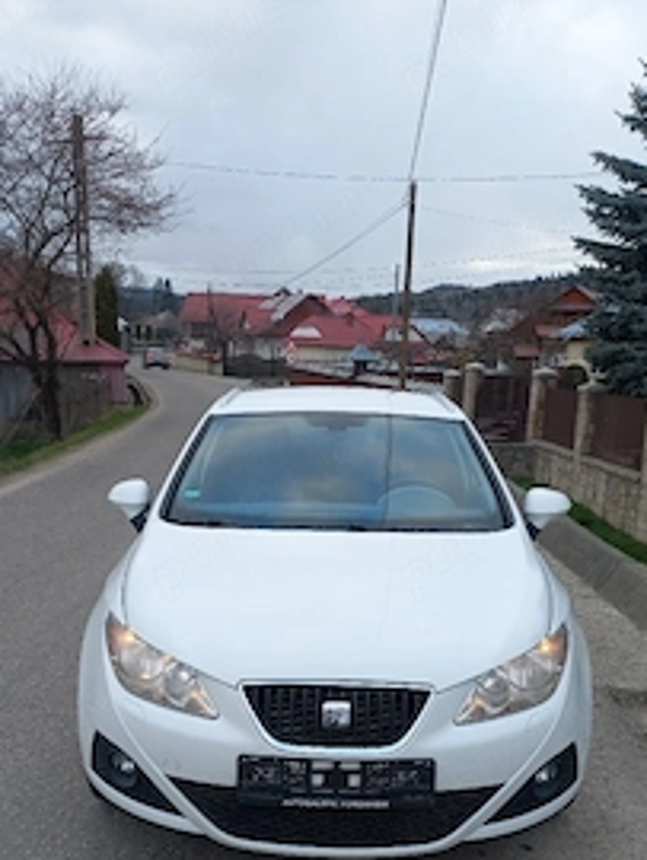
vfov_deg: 49.5
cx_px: 319
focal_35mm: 37
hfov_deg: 38.7
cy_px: 551
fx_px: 921
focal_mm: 4.6
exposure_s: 1/50
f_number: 1.8
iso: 25
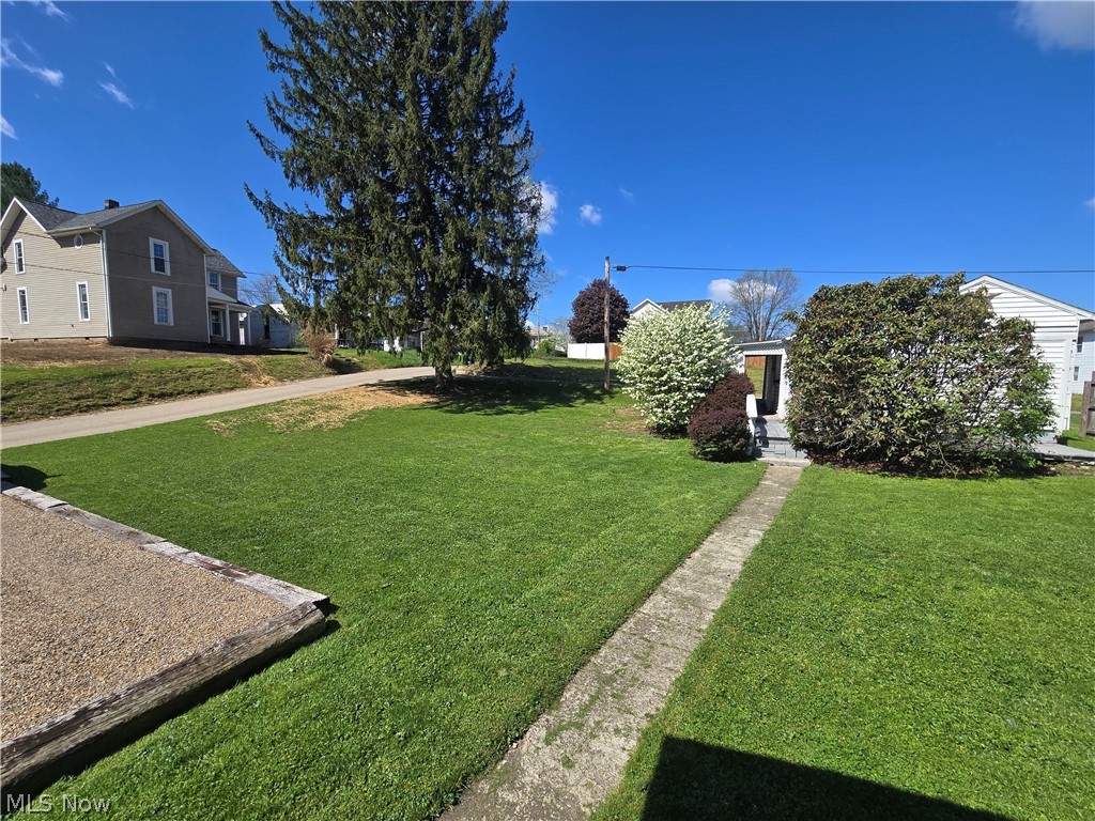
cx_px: 548
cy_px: 410
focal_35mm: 13
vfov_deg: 89.9
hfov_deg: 106.2
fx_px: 411
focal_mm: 2.2
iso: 50
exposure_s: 1/2240
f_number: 2.2
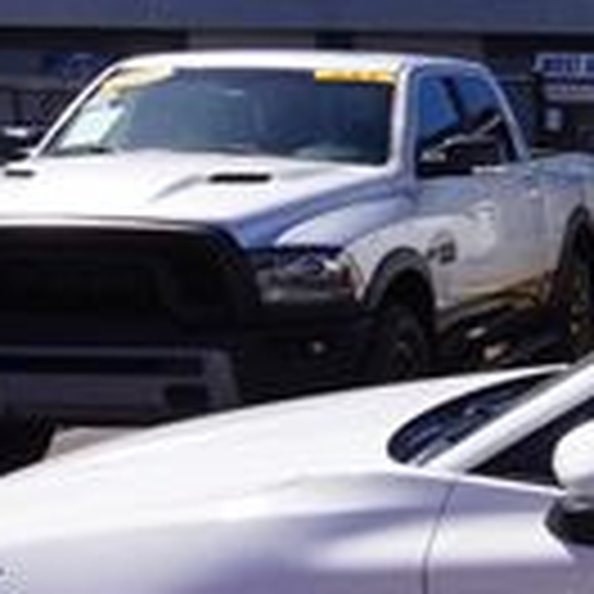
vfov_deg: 17.2
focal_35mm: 99
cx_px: 1035
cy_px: 580
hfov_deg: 15.4
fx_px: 1922
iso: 100
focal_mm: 16
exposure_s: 1/100
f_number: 14
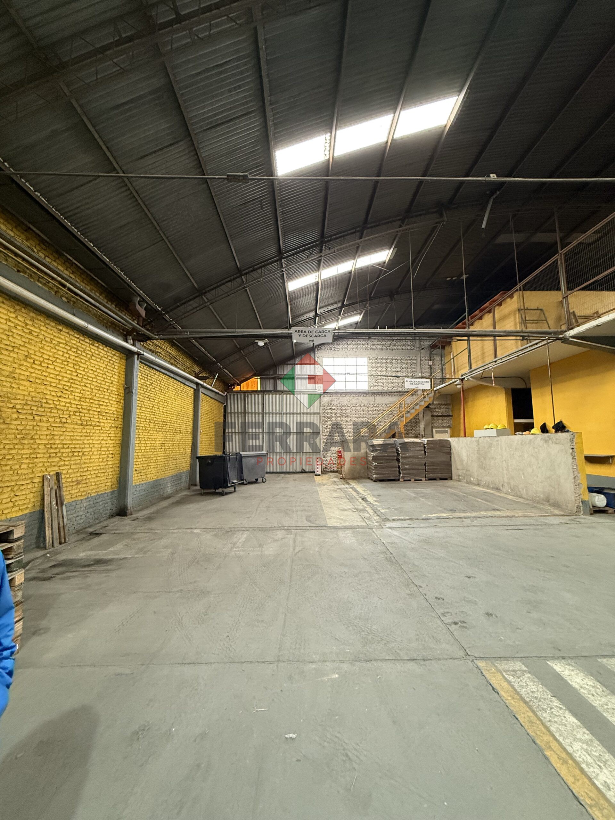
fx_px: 332
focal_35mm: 14
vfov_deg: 102.1
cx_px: 308
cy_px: 410
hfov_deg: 85.7
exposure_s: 1/100
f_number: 2.2
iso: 640
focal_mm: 2.22
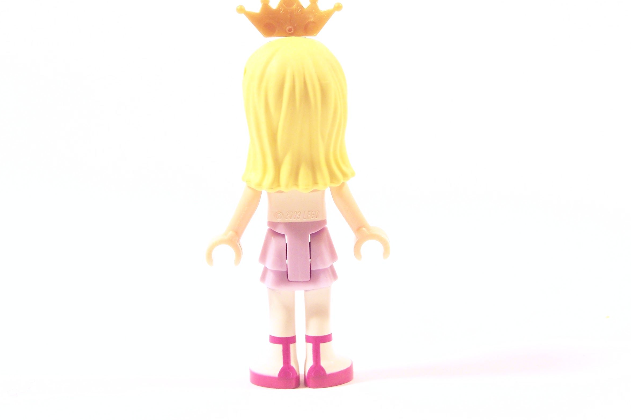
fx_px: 1630
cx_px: 303
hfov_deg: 21.9
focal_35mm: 93
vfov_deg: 14.7
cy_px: 193
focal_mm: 13.7
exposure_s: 1/20
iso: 200
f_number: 3.6
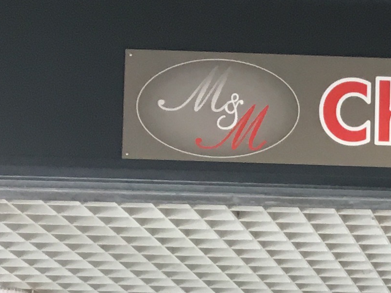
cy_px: 607
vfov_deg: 9.5
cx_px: 758
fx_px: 1638
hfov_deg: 12.2
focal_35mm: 145
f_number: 2.2
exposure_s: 1/33
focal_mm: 4.15
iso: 40
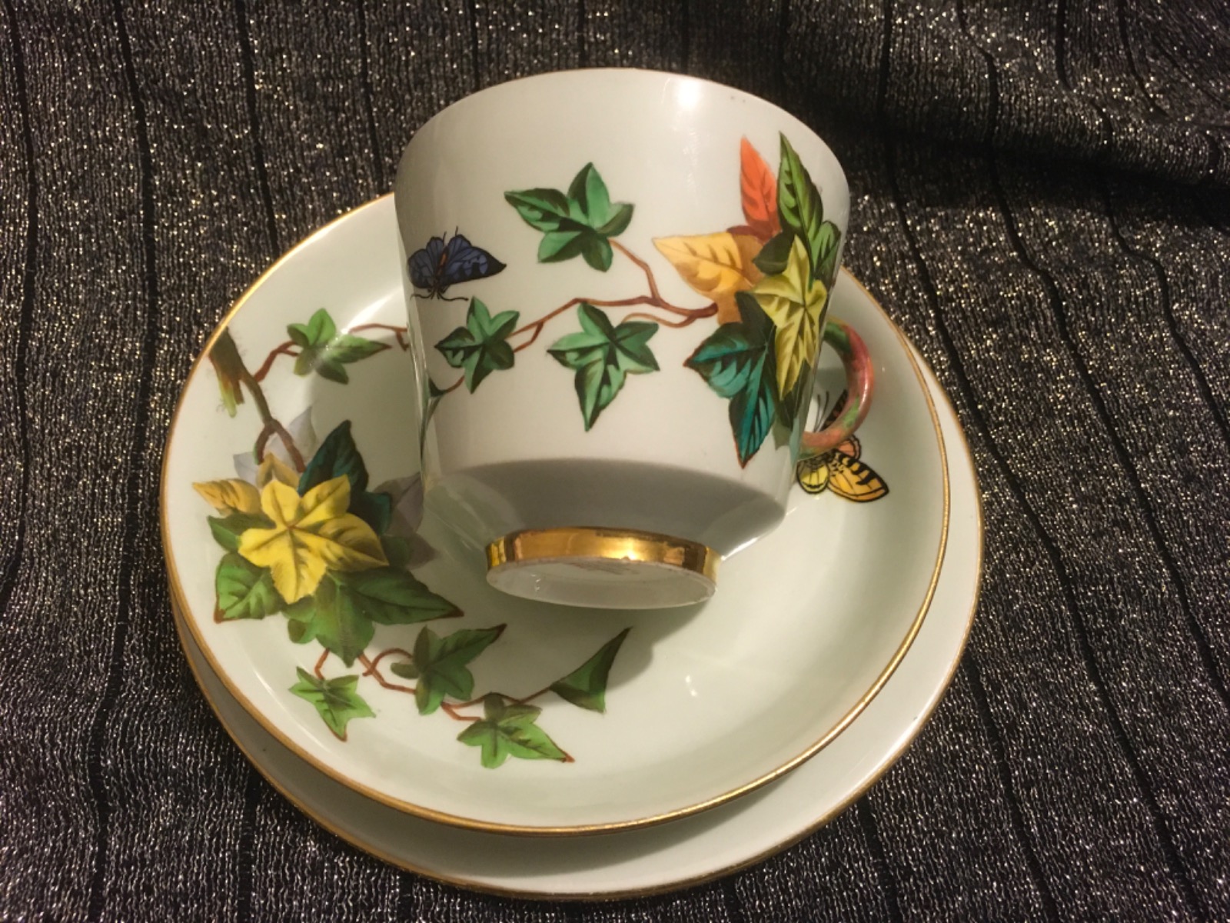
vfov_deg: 48.2
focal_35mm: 29
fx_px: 1030
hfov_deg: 61.7
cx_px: 615
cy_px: 462
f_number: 2.2
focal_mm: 4.15
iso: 200
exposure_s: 1/17
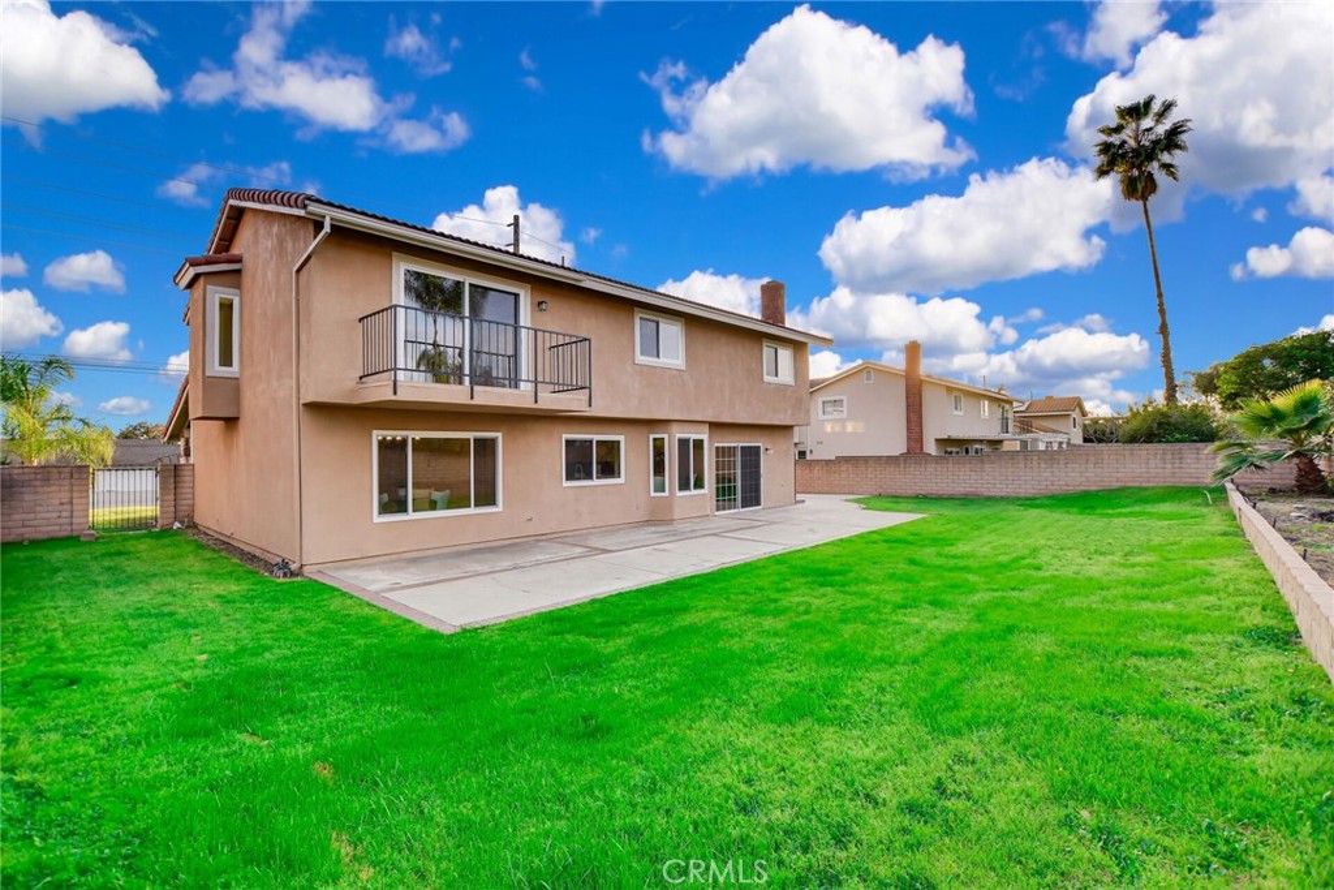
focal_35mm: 15
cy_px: 445
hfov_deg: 100.4
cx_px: 667
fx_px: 556
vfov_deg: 77.3
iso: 400
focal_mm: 10
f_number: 9
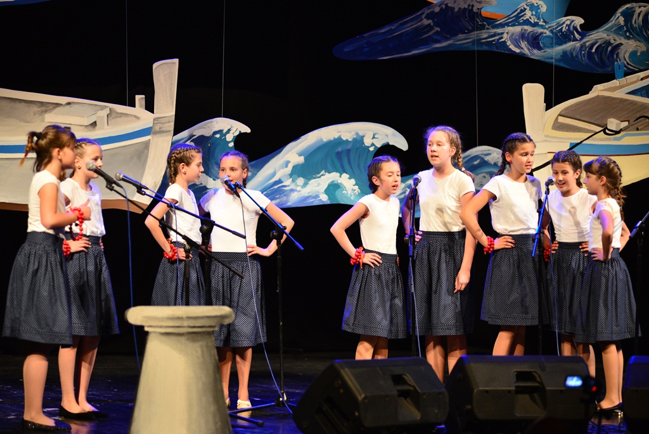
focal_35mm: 145
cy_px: 217
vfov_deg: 9.5
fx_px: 2615
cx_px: 324
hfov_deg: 14.1
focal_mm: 145
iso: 2000
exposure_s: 1/160
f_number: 2.8
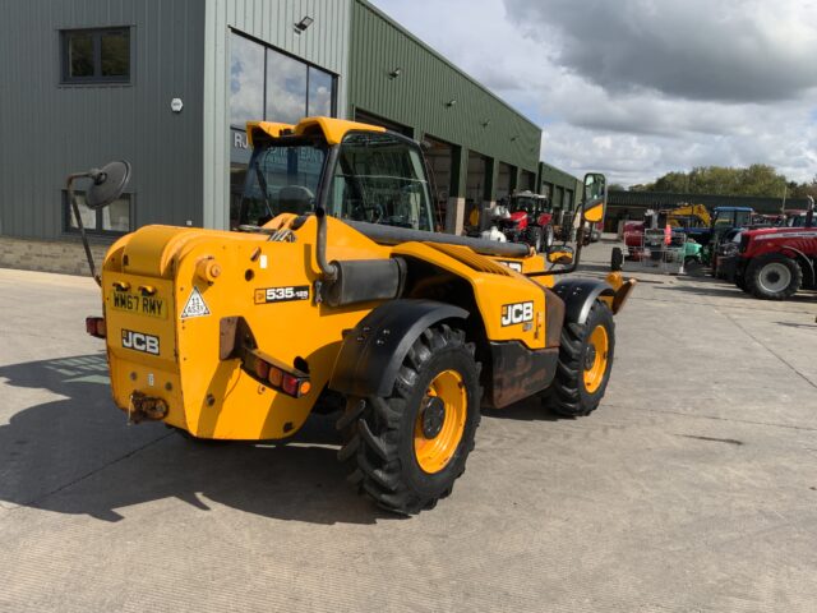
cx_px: 408
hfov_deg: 61.7
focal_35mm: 29
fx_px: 684
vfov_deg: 48.2
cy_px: 306
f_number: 1.8
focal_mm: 3
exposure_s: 1/2320
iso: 16
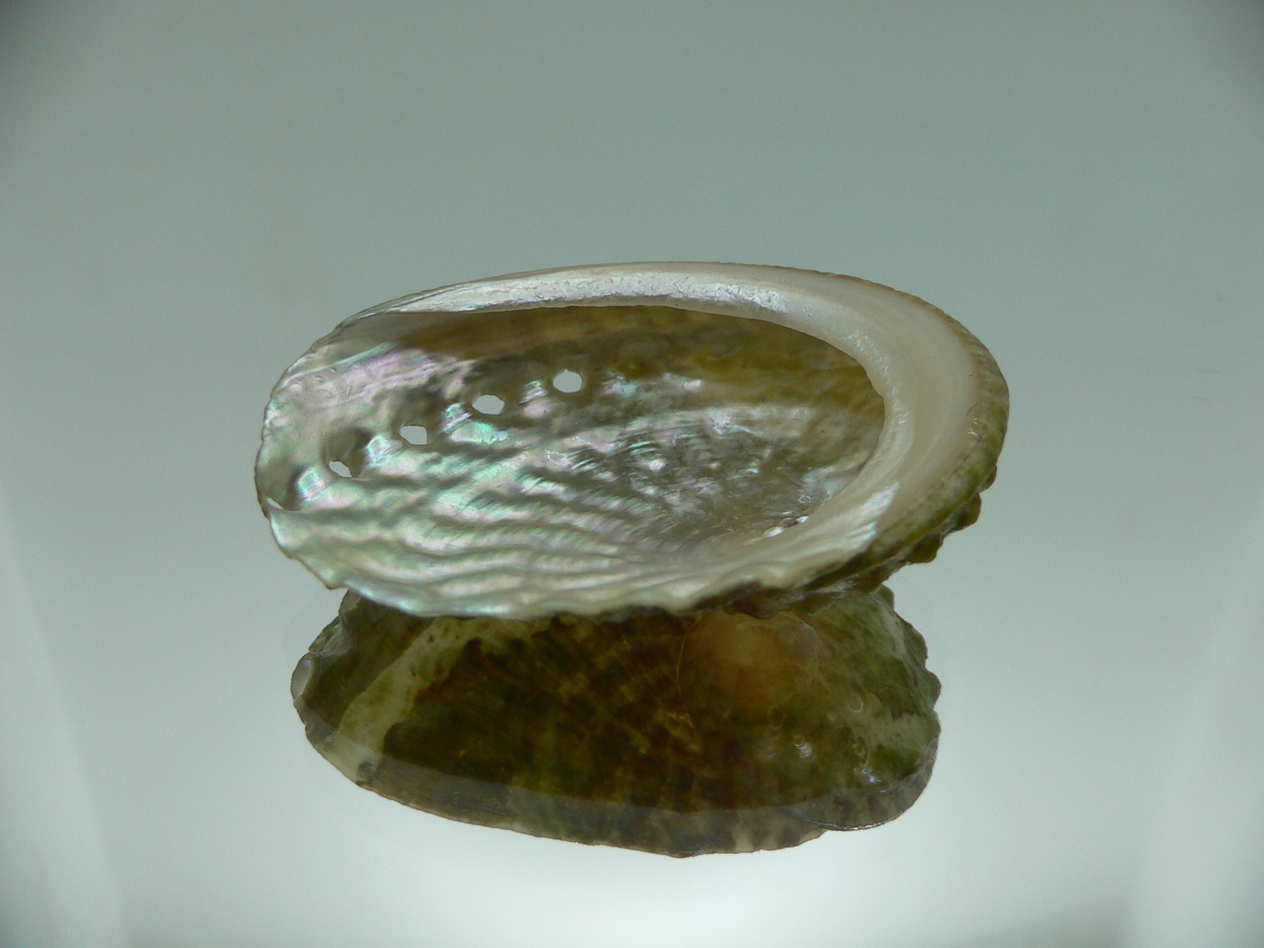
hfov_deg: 52.6
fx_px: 1278
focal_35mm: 35
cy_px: 474
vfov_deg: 40.7
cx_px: 632
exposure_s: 1/100
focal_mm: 4.6
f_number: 2.8
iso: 80
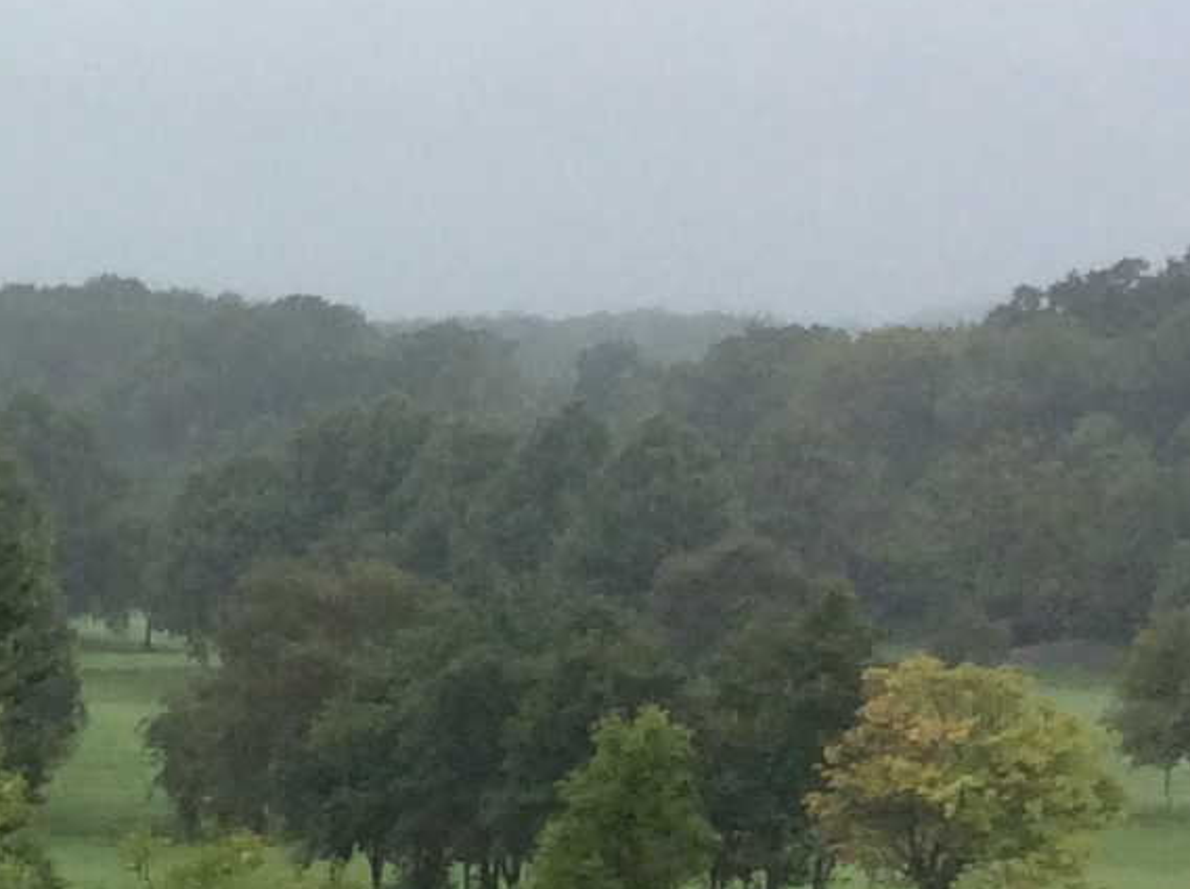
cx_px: -1056
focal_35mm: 146
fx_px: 5011
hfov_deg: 12.2
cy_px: 461
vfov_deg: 10.1
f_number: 2.4
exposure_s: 1/106
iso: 32
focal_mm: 3.3
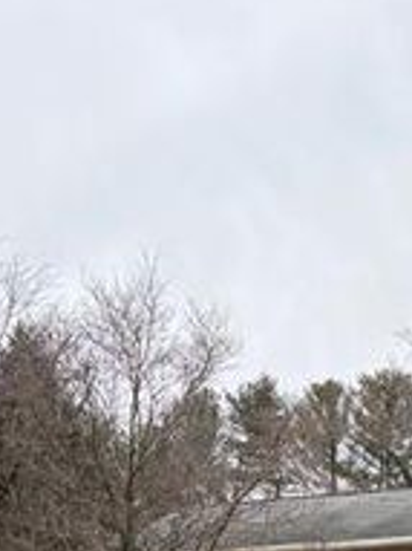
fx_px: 1446
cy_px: 850
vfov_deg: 18.8
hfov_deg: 15.9
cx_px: 398
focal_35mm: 91
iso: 50
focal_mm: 5.96
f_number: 1.6
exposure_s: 1/489
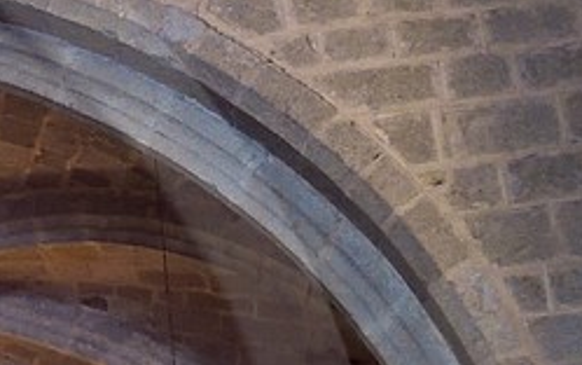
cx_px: -566
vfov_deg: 8.1
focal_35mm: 157
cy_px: 679
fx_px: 2492
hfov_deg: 11.9
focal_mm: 24
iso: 1600
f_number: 4
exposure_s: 1/5
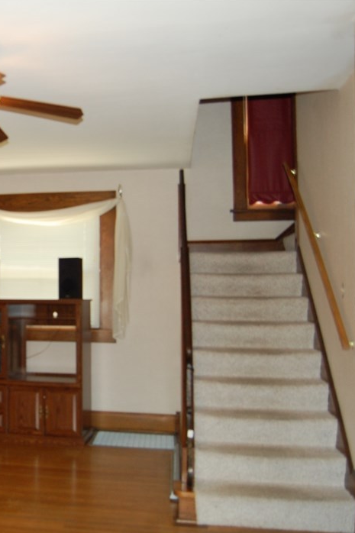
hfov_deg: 29.2
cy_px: 272
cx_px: -21
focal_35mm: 42
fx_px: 622
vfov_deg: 46.4
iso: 400
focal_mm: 18
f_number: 3.5
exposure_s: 1/60
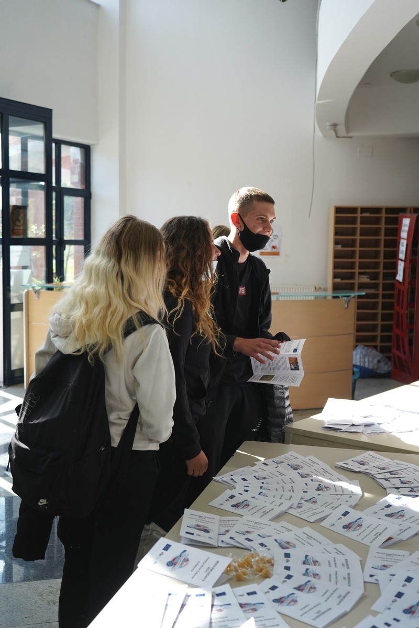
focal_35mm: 41
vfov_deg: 47.4
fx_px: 716
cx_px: 210
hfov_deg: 32.6
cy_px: 314
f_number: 4.5
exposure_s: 1/1250
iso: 1250
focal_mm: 41
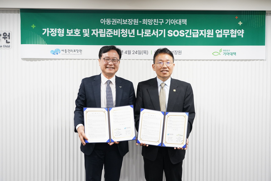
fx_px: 361
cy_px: 90
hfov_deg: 41.1
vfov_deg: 28.1
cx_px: 136
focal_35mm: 48
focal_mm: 48
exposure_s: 1/125
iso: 2000
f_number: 4
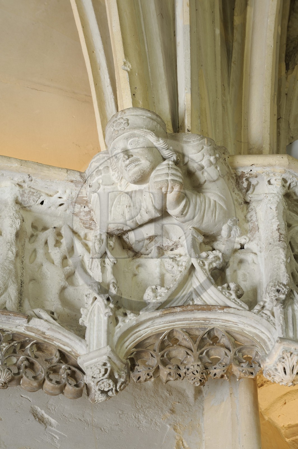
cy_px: 224
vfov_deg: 10.3
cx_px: 149
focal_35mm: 200
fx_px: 2487
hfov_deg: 6.9
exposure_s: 1/4
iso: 200
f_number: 11
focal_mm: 200
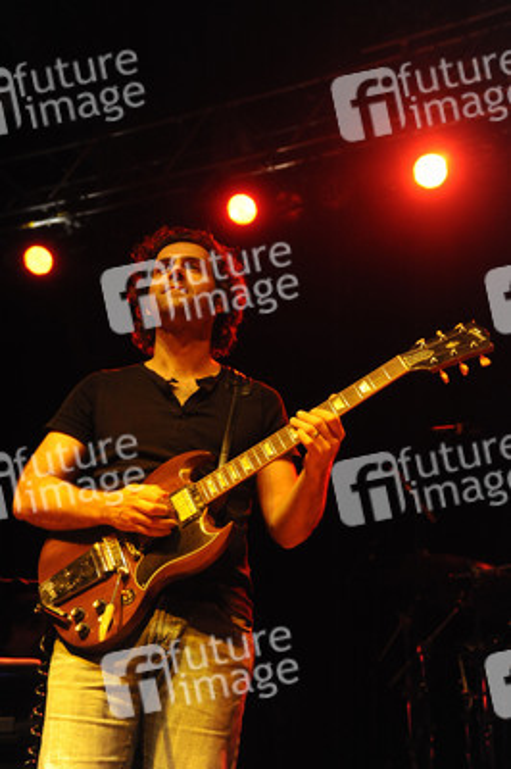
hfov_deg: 20.9
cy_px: 384
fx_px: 1386
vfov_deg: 31.0
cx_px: 256
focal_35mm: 65
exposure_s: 1/60
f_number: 5.6
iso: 5000
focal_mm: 65
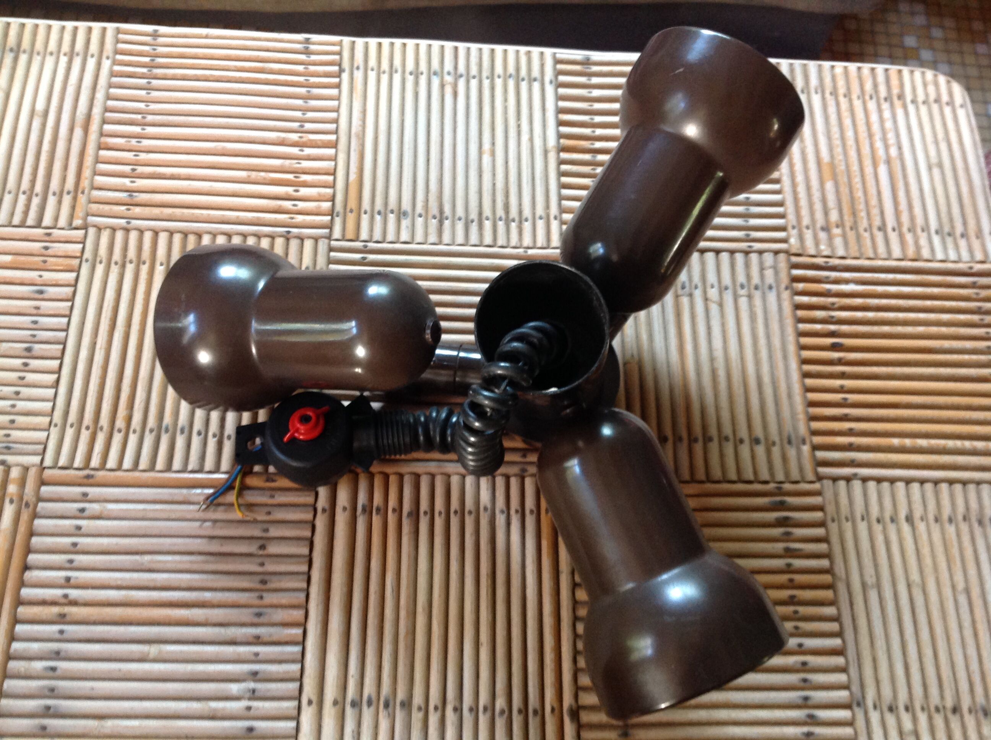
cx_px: 496
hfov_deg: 52.7
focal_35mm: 35
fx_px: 1001
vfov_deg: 40.6
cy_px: 370
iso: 160
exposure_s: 1/15
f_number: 2.4
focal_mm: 4.28
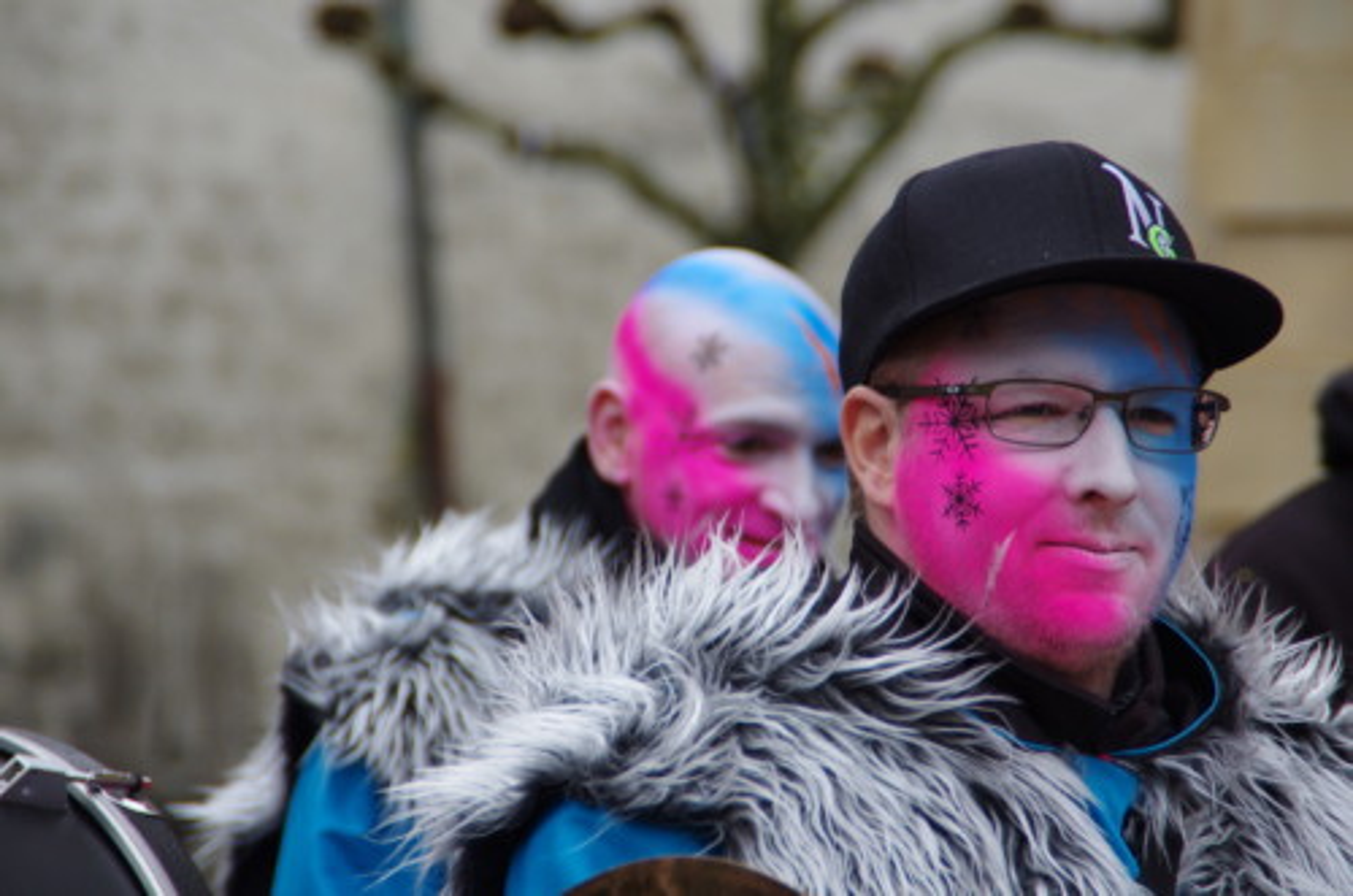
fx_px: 11250
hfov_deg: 6.9
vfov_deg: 4.6
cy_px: 448
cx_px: 676
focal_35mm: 300
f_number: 6.3
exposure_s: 1/250
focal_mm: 200
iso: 400
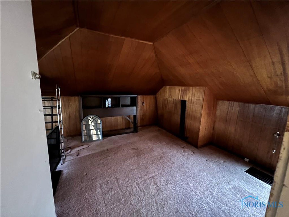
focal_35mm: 13
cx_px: 144
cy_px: 108
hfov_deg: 106.2
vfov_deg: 89.9
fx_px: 109
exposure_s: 1/8
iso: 1000
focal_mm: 1.57
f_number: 1.8
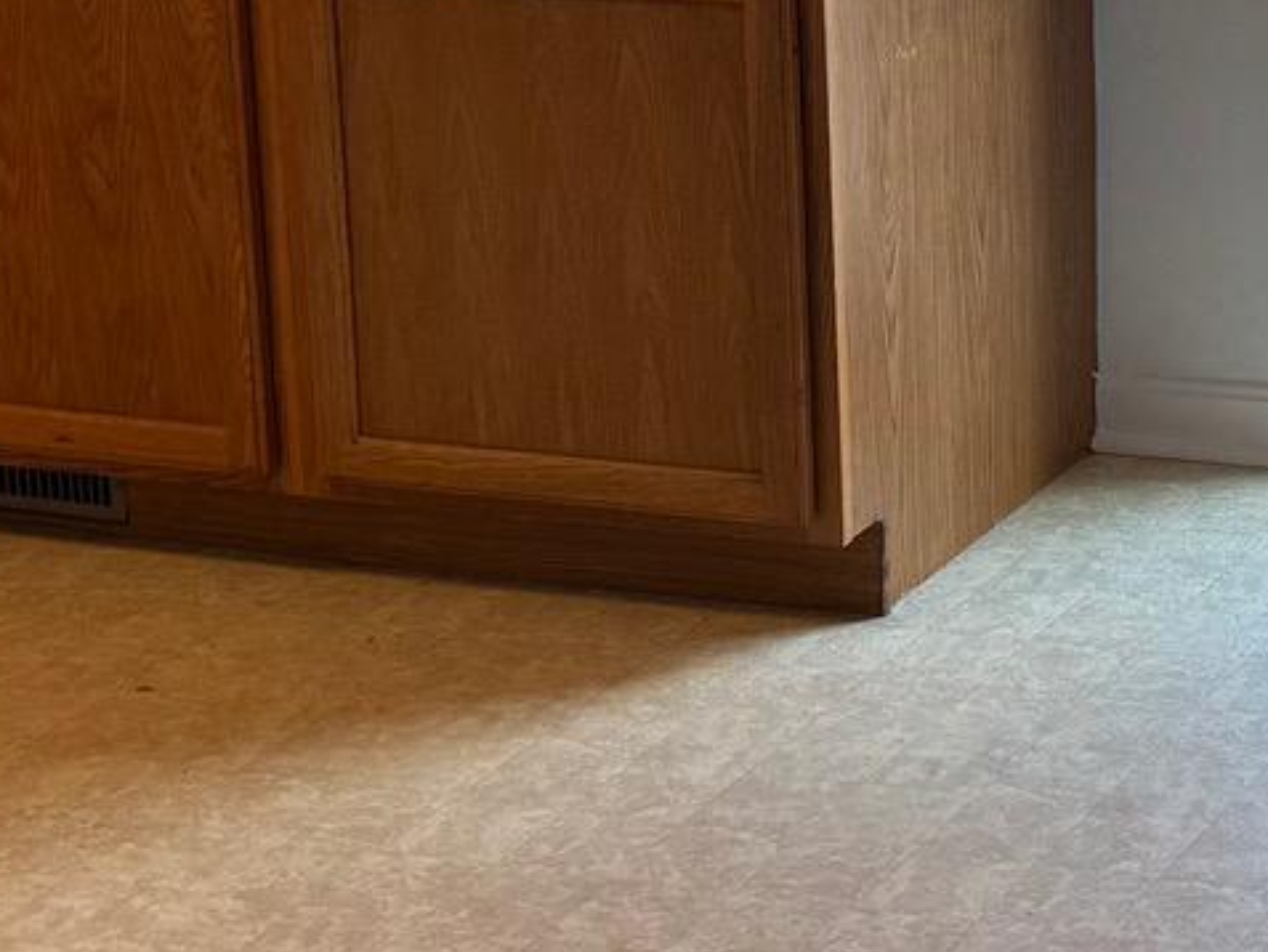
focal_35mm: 103
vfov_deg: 13.9
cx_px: 1712
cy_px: -194
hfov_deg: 17.7
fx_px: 3774
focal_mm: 6.76
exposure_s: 1/120
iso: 100
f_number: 1.78
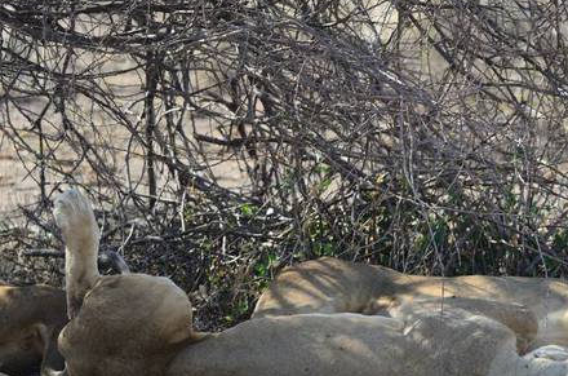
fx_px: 9018
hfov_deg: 3.6
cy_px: 162
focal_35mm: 573
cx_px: 431
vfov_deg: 2.4
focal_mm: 240
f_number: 5.3
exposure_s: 1/500
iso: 280
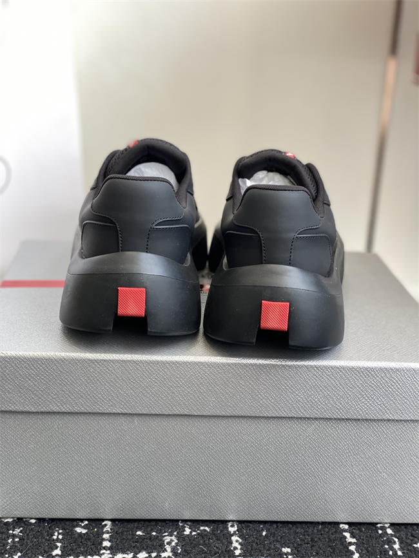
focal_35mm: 52
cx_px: 210
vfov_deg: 36.8
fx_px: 839
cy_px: 279
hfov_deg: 28.0
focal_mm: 6
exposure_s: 1/122
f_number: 2
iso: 50
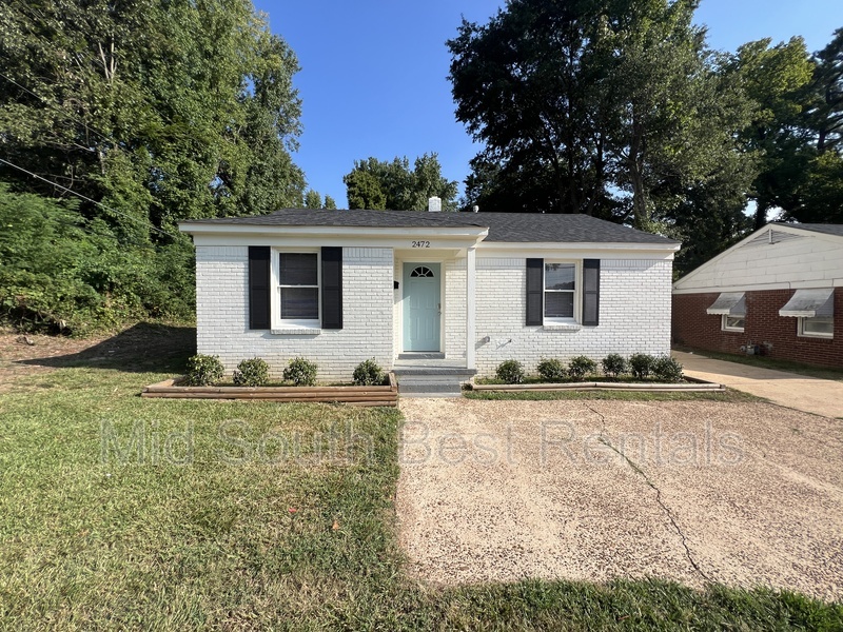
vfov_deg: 89.9
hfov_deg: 106.2
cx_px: 422
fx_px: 317
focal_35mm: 13
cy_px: 316
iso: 32
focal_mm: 1.57
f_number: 1.8
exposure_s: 1/1410
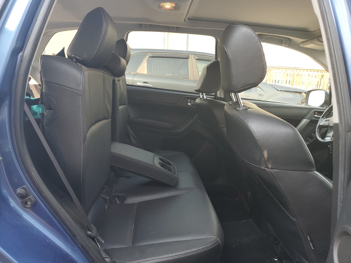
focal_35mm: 26
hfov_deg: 67.3
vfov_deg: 53.1
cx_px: 176
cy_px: 132
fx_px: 264
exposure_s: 1/217
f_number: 1.5
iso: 50
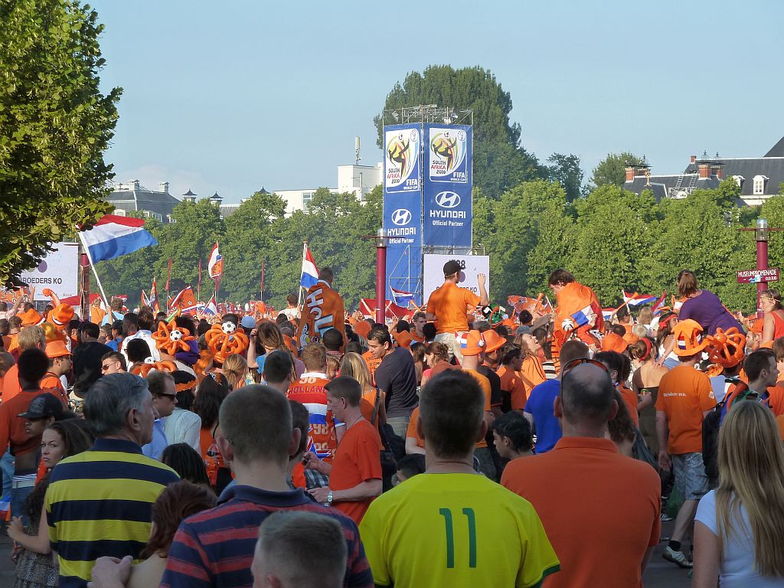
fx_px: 2514
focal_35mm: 111
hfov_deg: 17.7
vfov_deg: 13.3
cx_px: 392
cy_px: 294
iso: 125
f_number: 4.4
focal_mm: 18.2
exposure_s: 1/250
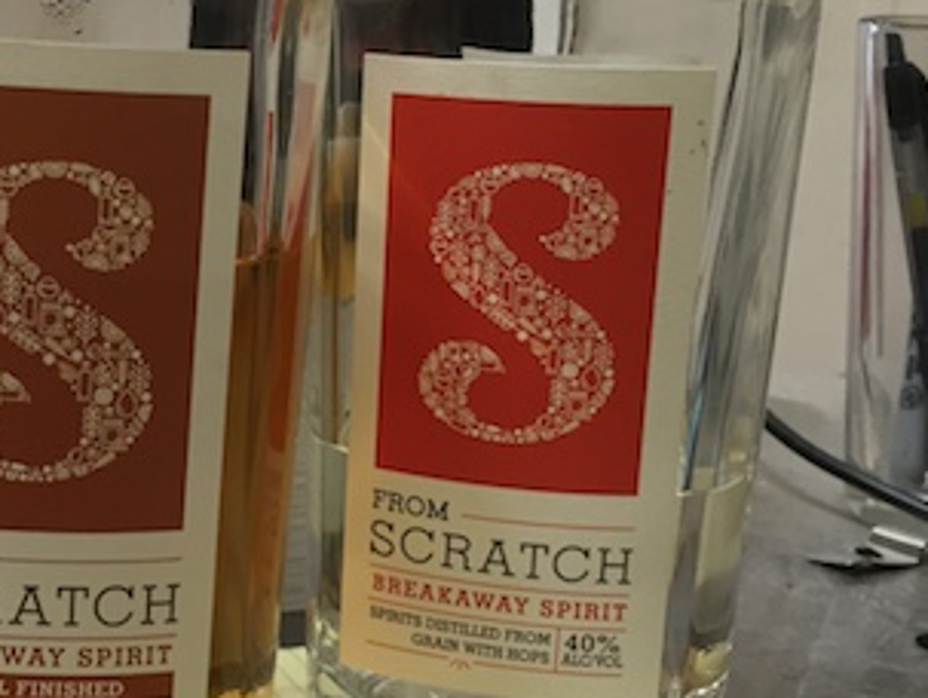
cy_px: 386
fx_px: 1745
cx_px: 217
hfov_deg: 29.3
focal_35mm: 65
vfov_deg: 22.6
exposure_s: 1/30
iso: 64
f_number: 2.2
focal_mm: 4.15
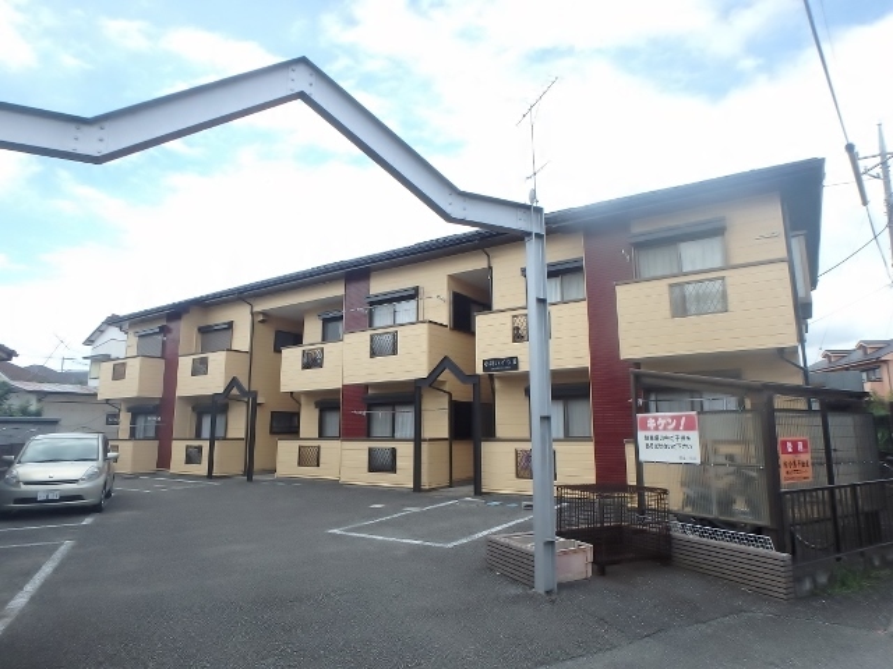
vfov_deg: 63.4
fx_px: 542
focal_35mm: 21
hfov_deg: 79.0
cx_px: 446
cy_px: 334
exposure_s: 1/640
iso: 125
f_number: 3.5
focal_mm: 3.7
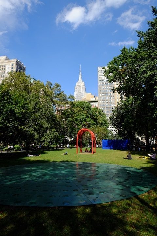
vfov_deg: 81.2
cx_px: 78
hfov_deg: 59.5
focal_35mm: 21
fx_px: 137
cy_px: 118
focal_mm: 14
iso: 400
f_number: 9
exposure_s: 1/420
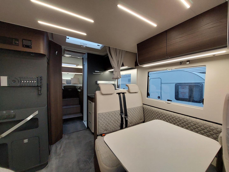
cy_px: 86
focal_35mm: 13
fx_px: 86
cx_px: 114
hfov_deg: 106.2
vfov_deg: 89.9
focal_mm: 1.74
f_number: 2.2
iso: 250
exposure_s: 1/50
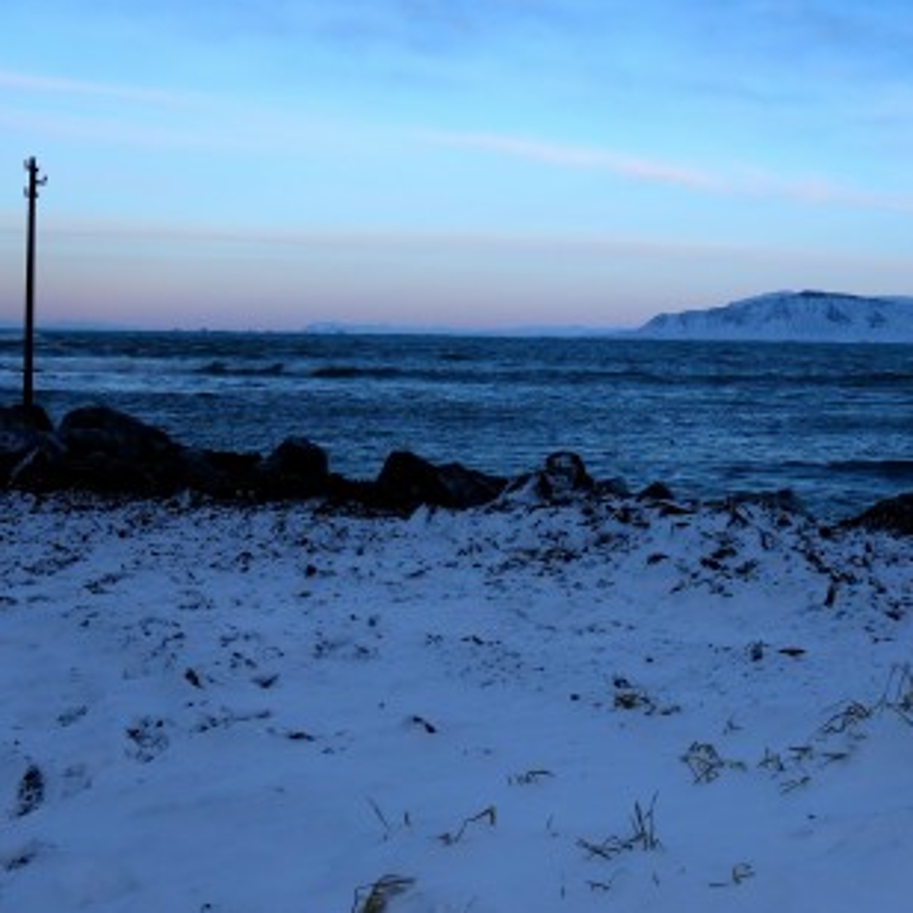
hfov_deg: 31.5
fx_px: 1611
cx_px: 585
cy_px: 294
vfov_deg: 31.4
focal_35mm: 54
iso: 125
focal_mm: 10.4
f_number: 5.6
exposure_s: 1/125
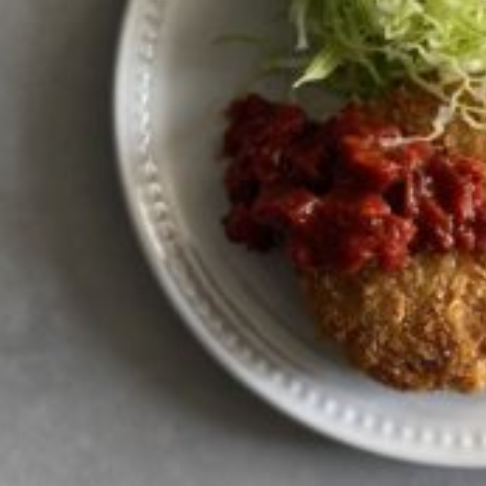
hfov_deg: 30.2
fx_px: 842
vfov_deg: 31.5
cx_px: 472
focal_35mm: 53
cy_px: 107
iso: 80
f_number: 1.8
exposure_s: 1/120
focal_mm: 4.25
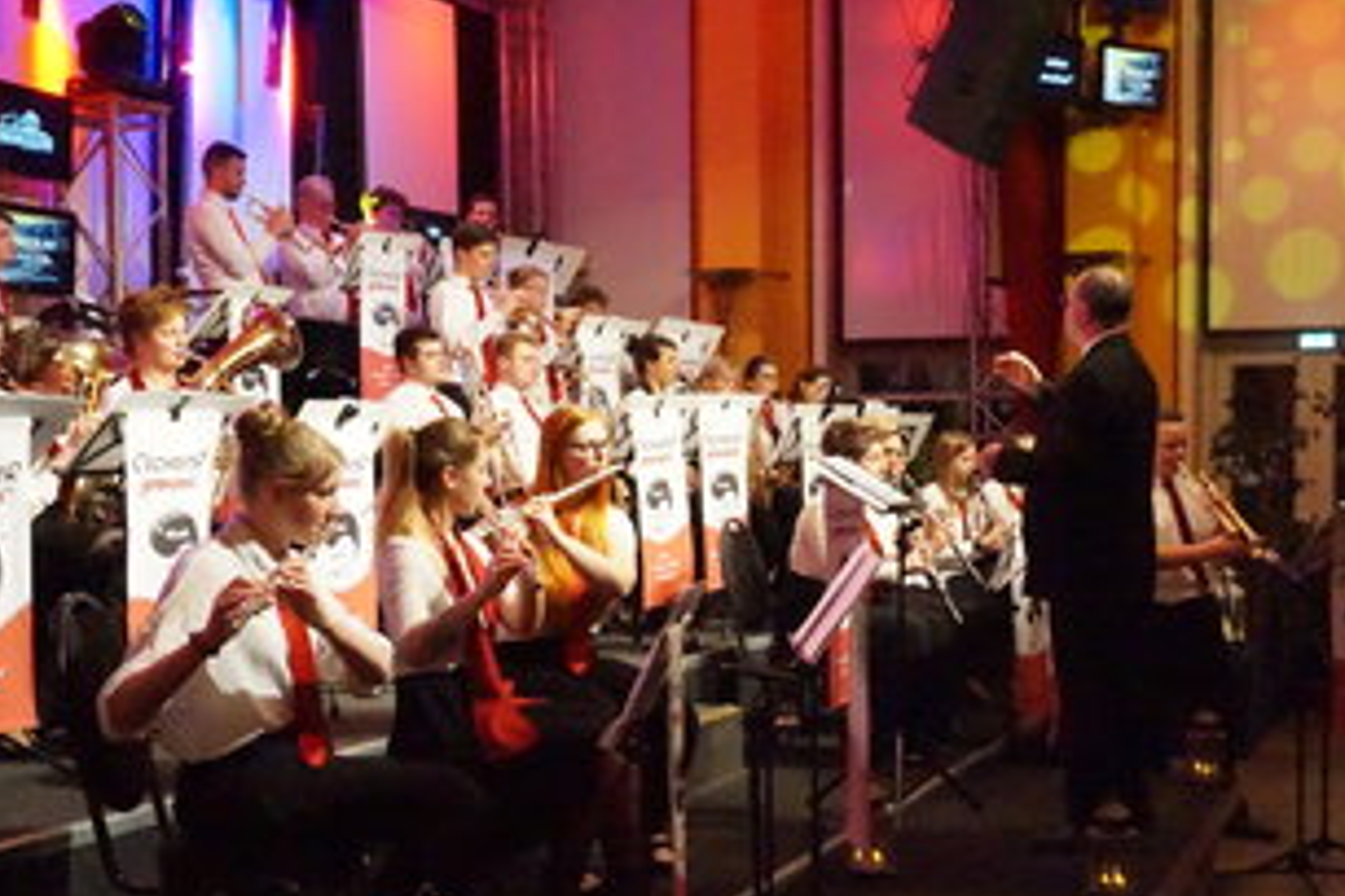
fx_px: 1756
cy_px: 545
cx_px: 826
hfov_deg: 41.7
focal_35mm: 47
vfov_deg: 28.6
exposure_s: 1/200
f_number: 7.1
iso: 16000
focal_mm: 24
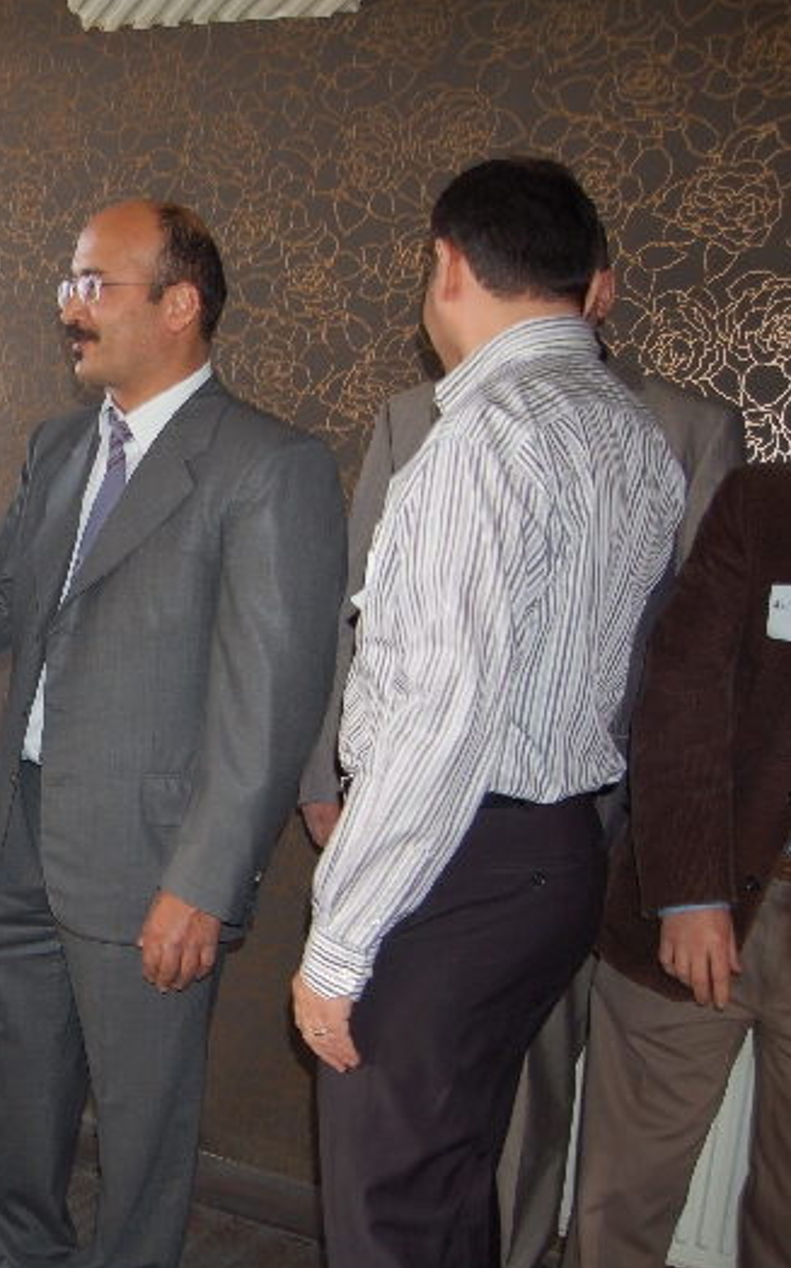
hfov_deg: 27.3
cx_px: -128
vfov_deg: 47.2
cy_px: 639
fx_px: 1450
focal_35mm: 42
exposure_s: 1/60
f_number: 3.5
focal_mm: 18
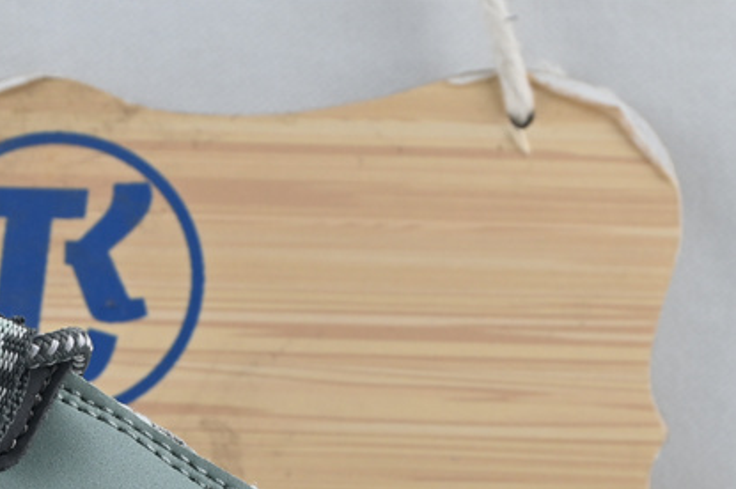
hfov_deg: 14.8
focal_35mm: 137
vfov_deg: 9.8
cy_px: 702
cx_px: 34
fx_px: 2793
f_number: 10
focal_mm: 31.5
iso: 100
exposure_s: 1/15
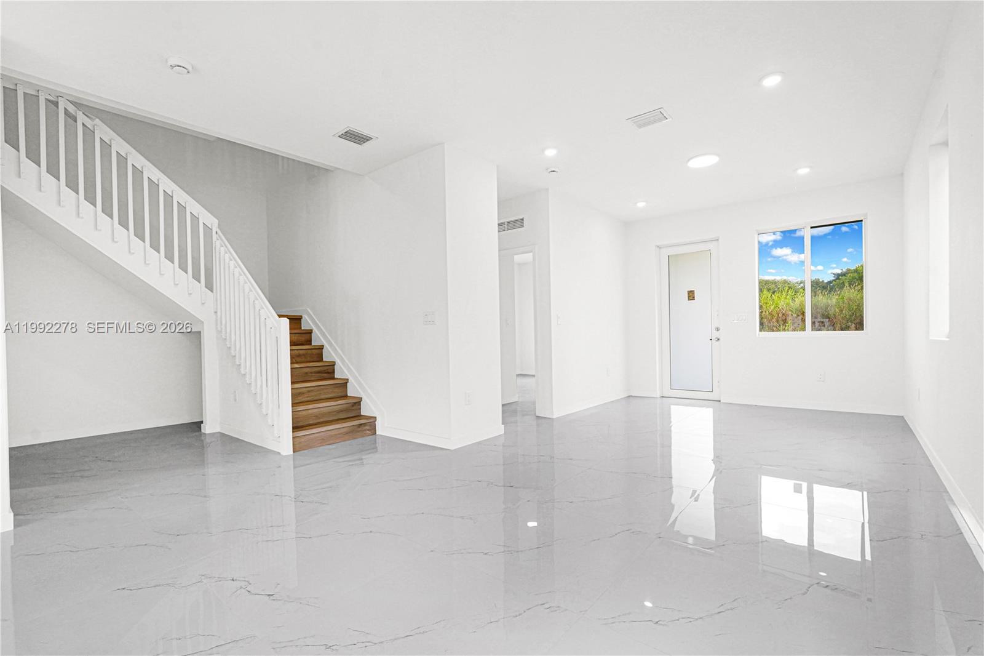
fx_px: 437
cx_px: 492
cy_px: 328
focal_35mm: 16
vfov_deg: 73.7
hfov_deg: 96.7
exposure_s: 1/30
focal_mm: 16
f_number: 8
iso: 800
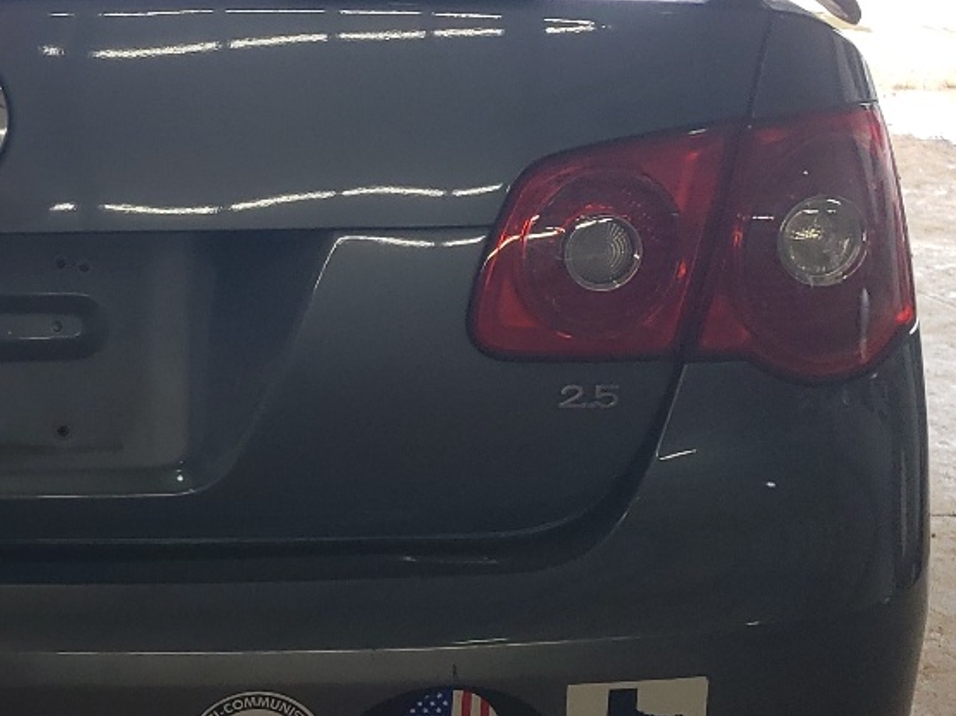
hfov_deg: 23.9
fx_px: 2071
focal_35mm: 75
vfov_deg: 19.6
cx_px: -165
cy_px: 286
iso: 55
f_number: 1.5
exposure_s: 1/120
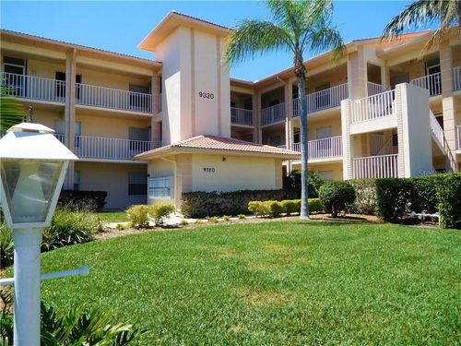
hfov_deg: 69.4
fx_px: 333
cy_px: 173
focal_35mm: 25
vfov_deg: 54.9
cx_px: 230
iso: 125
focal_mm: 4.5
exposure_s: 1/1000
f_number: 3.4
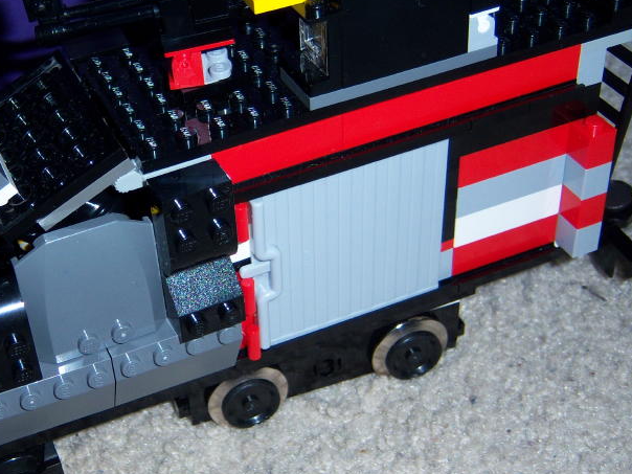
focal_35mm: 61
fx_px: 1114
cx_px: 137
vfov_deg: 24.0
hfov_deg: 31.0
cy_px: 227
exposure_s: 1/60
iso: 80
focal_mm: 7.5
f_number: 2.8
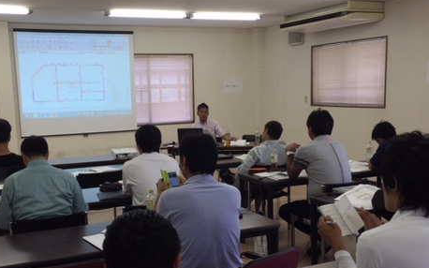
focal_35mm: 43
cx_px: 183
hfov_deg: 46.1
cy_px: 162
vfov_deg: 29.8
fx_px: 503
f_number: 2.2
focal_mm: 4.15
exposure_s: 1/60
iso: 32
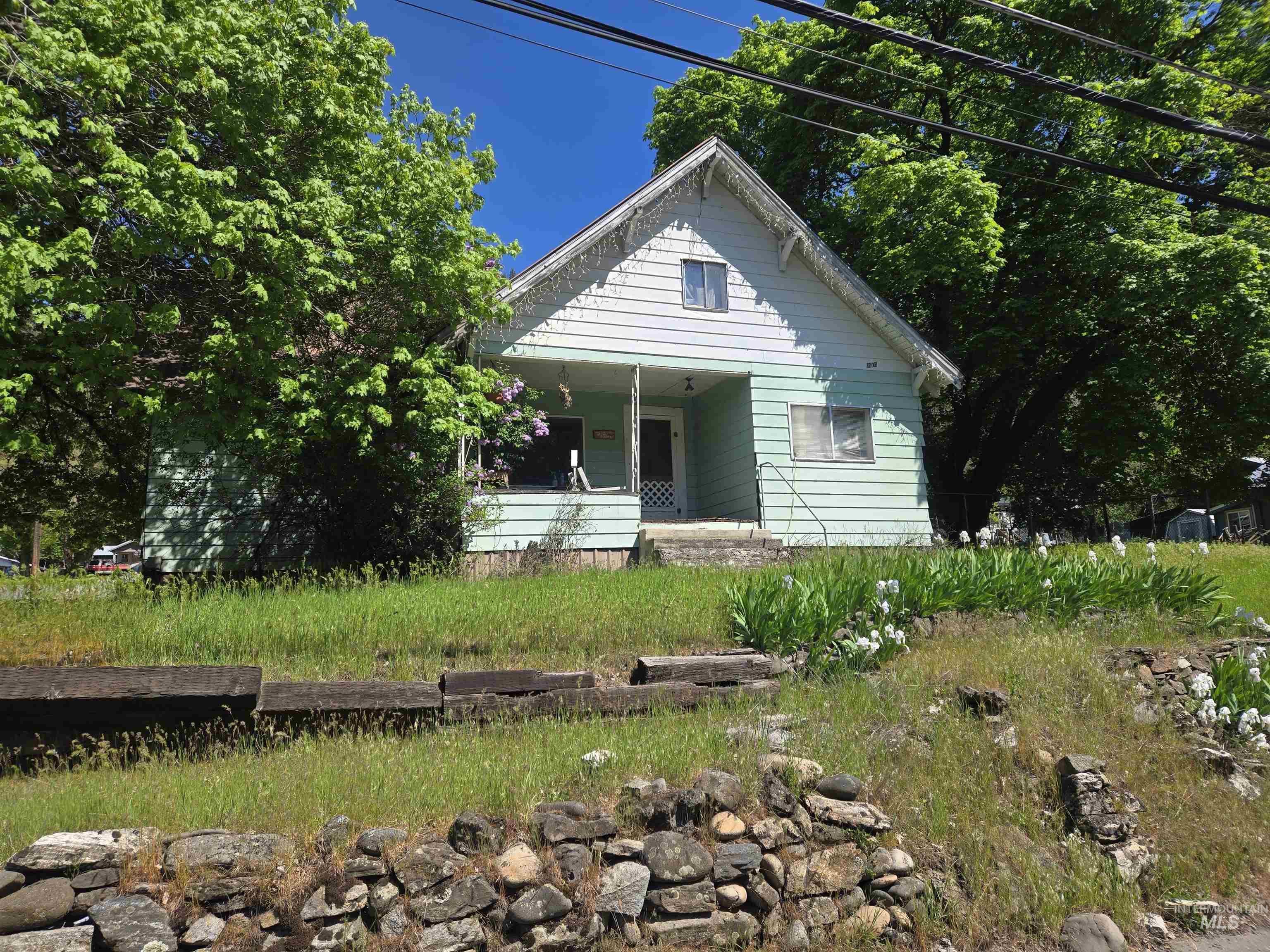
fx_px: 844
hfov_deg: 73.9
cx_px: 635
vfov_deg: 58.9
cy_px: 476
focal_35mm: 23
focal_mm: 5.4
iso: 25
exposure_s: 1/1429
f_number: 1.8
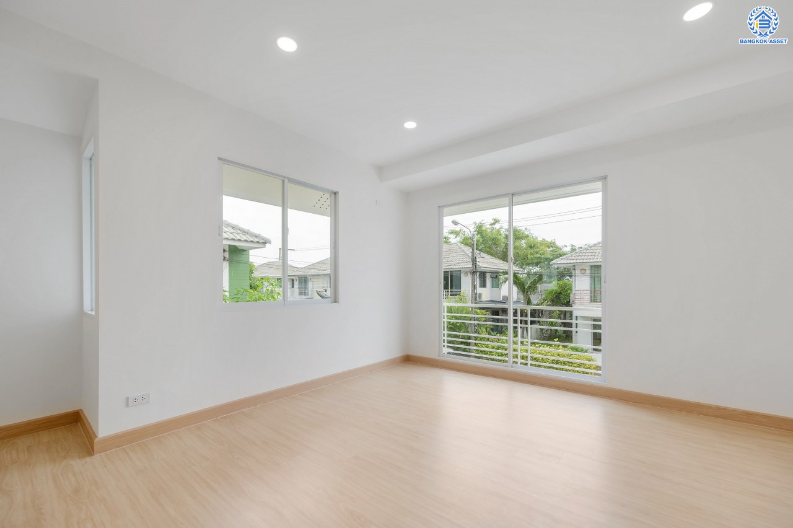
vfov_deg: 73.7
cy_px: 264
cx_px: 396
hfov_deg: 96.8
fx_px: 352
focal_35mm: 16
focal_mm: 16
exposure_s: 1/200
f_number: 5.6
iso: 100
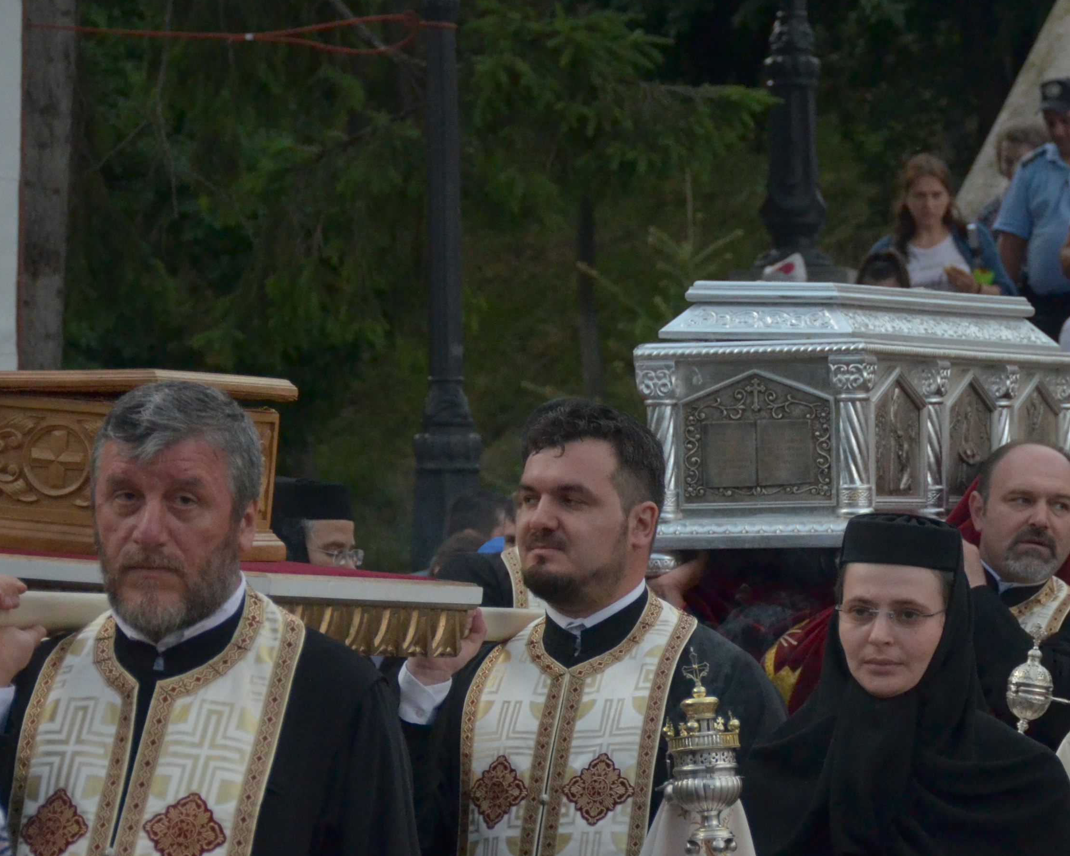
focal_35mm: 217
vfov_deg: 7.1
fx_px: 6873
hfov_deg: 8.9
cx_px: 619
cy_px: 440
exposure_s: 1/320
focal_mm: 70
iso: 1600
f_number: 5
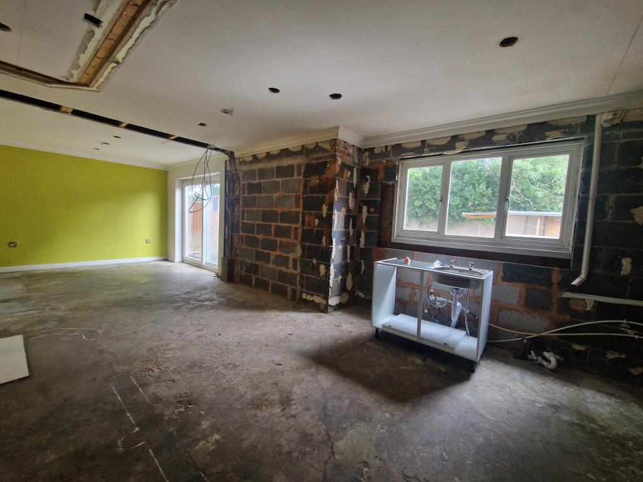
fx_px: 241
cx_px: 322
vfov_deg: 89.9
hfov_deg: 106.2
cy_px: 241
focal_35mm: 13
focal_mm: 2.2
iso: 160
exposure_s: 1/50
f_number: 2.2
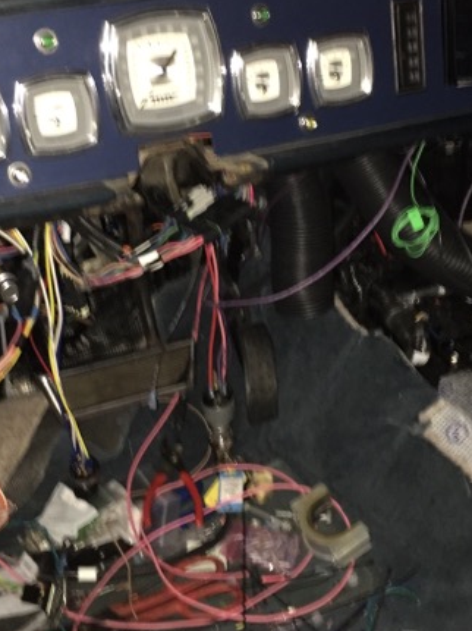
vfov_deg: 35.3
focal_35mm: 54
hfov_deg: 27.0
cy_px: 226
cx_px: 215
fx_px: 983
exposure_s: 1/16
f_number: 2.2
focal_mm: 4.15
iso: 200
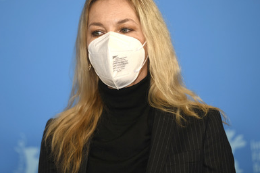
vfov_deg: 5.9
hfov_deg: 8.8
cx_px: 112
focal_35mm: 234
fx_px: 1689
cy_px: 73
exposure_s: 1/400
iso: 640
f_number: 3.2
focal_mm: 200
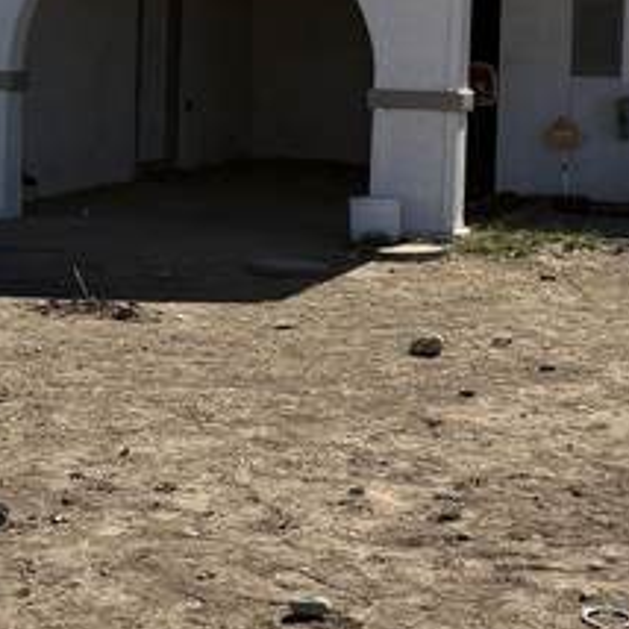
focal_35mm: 95
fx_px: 1953
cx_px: 464
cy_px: 159
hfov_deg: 18.2
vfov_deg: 18.2
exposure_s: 1/6711
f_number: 1.78
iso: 80
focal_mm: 6.76
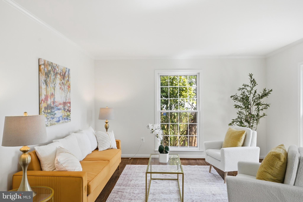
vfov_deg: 51.3
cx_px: 152
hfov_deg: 71.5
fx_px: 210
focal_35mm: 25
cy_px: 101
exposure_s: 1/125
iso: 400
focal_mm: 25
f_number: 8
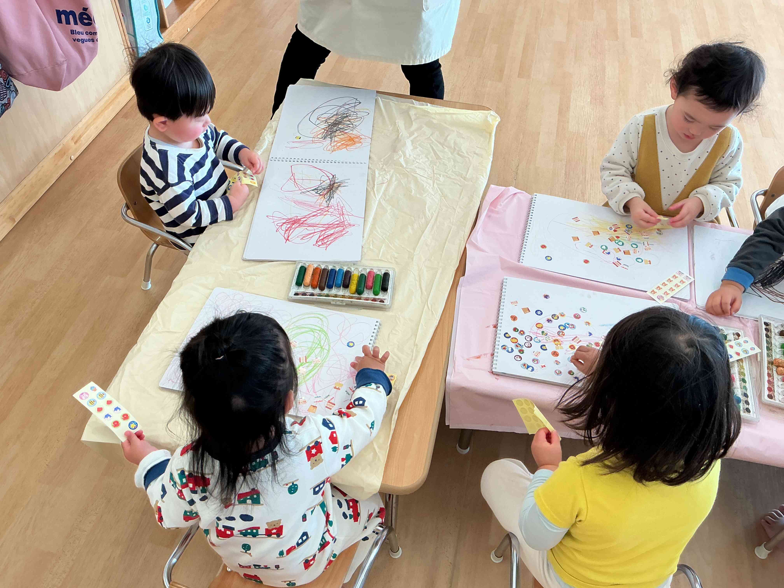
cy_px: 294
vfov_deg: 48.2
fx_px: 657
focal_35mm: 29
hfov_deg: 61.7
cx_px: 392
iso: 25
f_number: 1.8
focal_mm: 3
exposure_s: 1/120
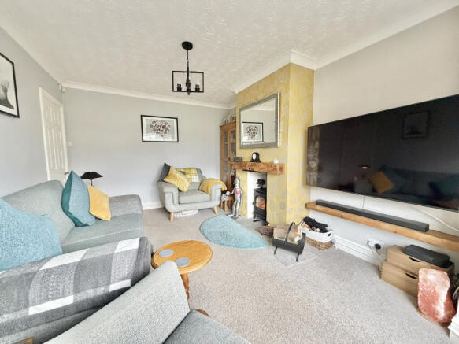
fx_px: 186
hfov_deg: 102.1
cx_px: 230
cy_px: 172
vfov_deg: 85.7
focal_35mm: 14
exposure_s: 1/69
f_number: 2.2
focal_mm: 2.22
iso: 320
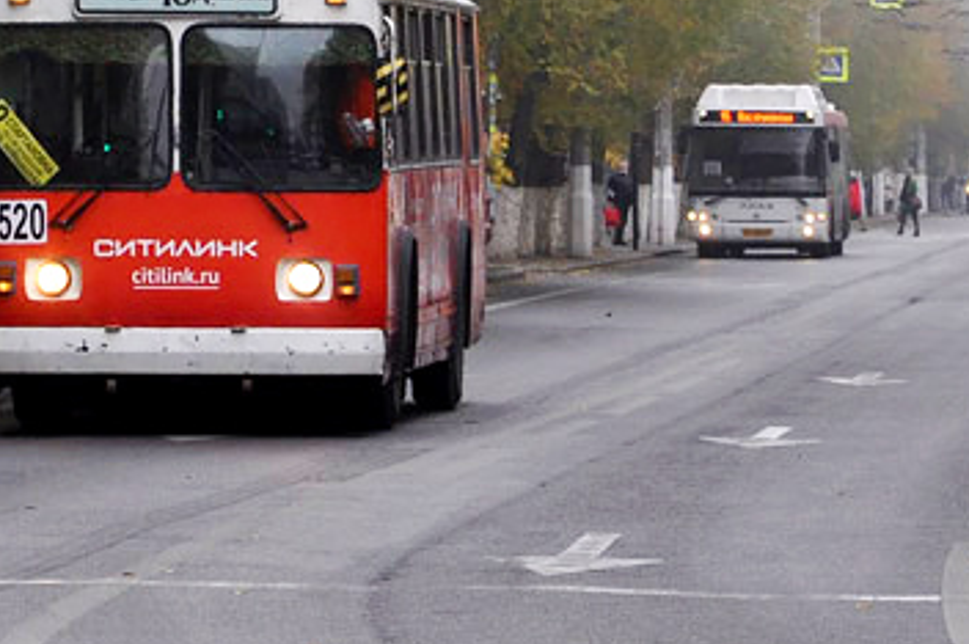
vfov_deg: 3.7
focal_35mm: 366
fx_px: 9842
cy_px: -328
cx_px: 198
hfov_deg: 5.6
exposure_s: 1/250
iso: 320
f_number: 5.6
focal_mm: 66
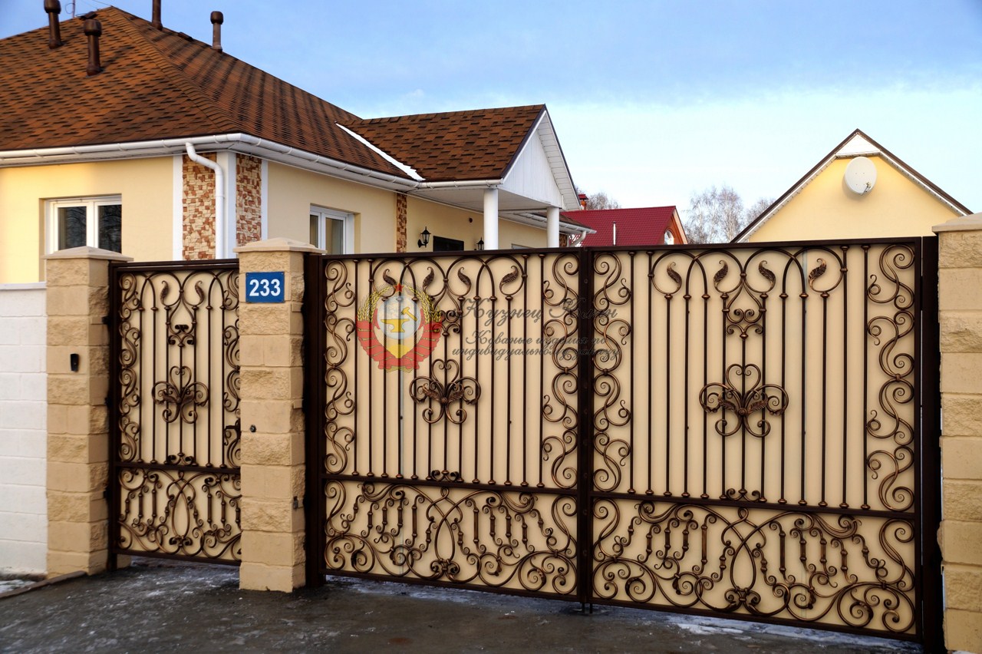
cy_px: 327
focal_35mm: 39
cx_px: 491
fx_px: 1063
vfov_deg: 34.2
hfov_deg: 49.6
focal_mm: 26
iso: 100
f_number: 8
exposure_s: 1/125
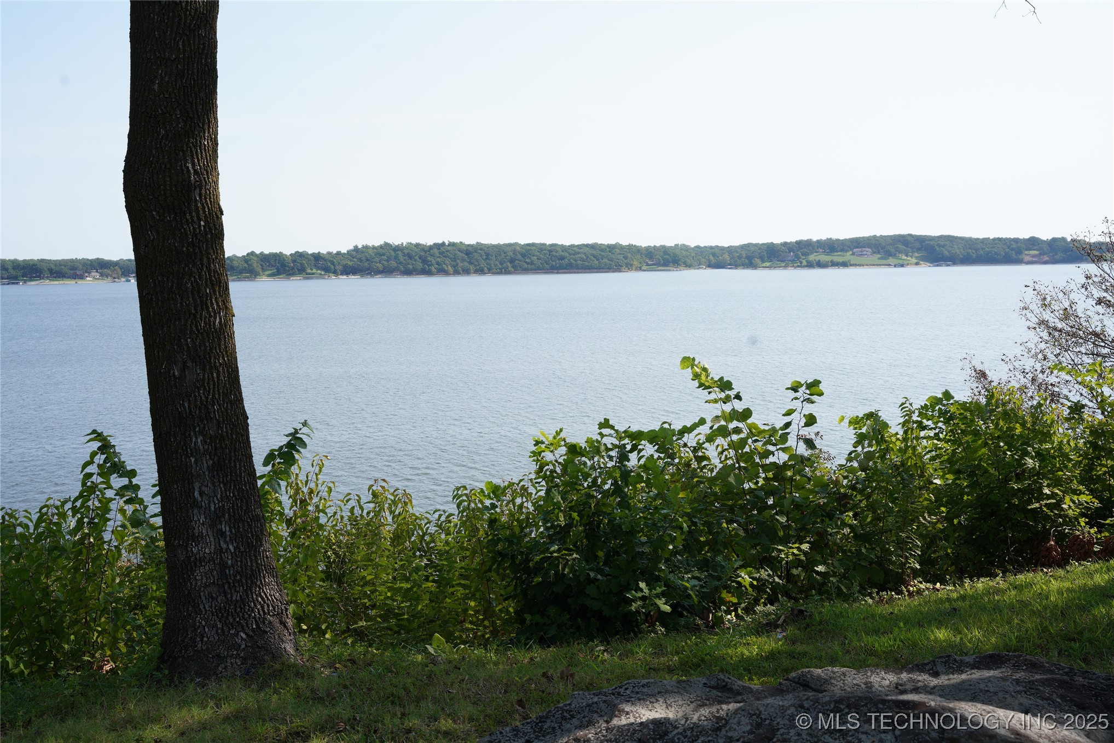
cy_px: 372
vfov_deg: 37.4
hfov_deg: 53.9
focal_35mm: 35
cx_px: 557
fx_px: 1095
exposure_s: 1/400
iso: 320
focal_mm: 35.4
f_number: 9
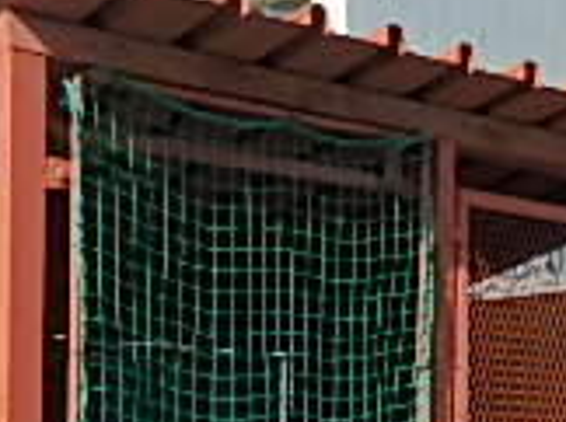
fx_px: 1616
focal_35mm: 99
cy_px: 502
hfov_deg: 19.9
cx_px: 266
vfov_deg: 14.4
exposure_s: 1/250
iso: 125
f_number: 8.7
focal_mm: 4.5
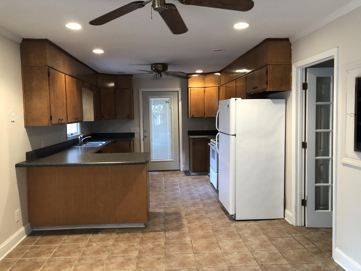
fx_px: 292
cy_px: 136
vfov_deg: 49.7
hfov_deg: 63.4
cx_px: 180
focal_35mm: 28
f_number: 1.8
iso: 64
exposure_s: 1/15
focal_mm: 3.99
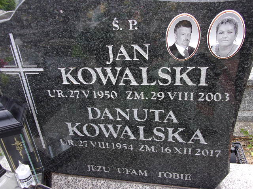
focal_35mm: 28
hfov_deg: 63.4
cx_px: 126
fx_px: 205
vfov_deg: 49.7
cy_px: 94
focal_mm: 5.1
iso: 80
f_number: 3.9
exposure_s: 1/140
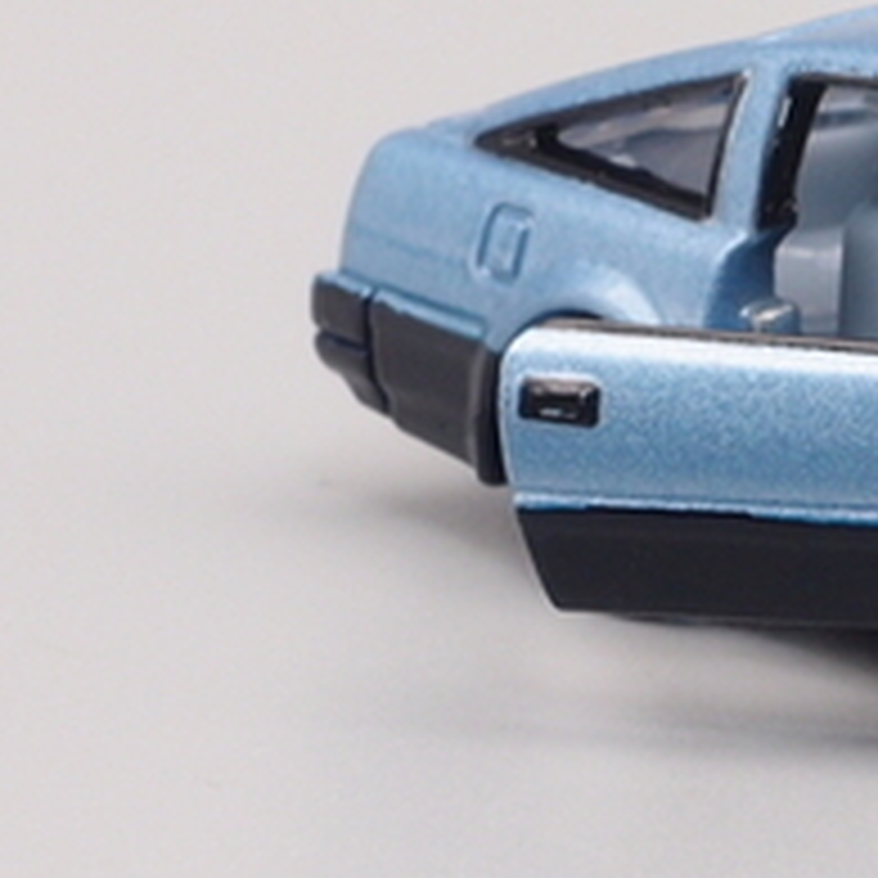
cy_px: 428
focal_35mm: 363
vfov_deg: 4.8
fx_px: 10417
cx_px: 1706
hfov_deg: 4.8
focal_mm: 21.55
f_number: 8
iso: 100
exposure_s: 1/6
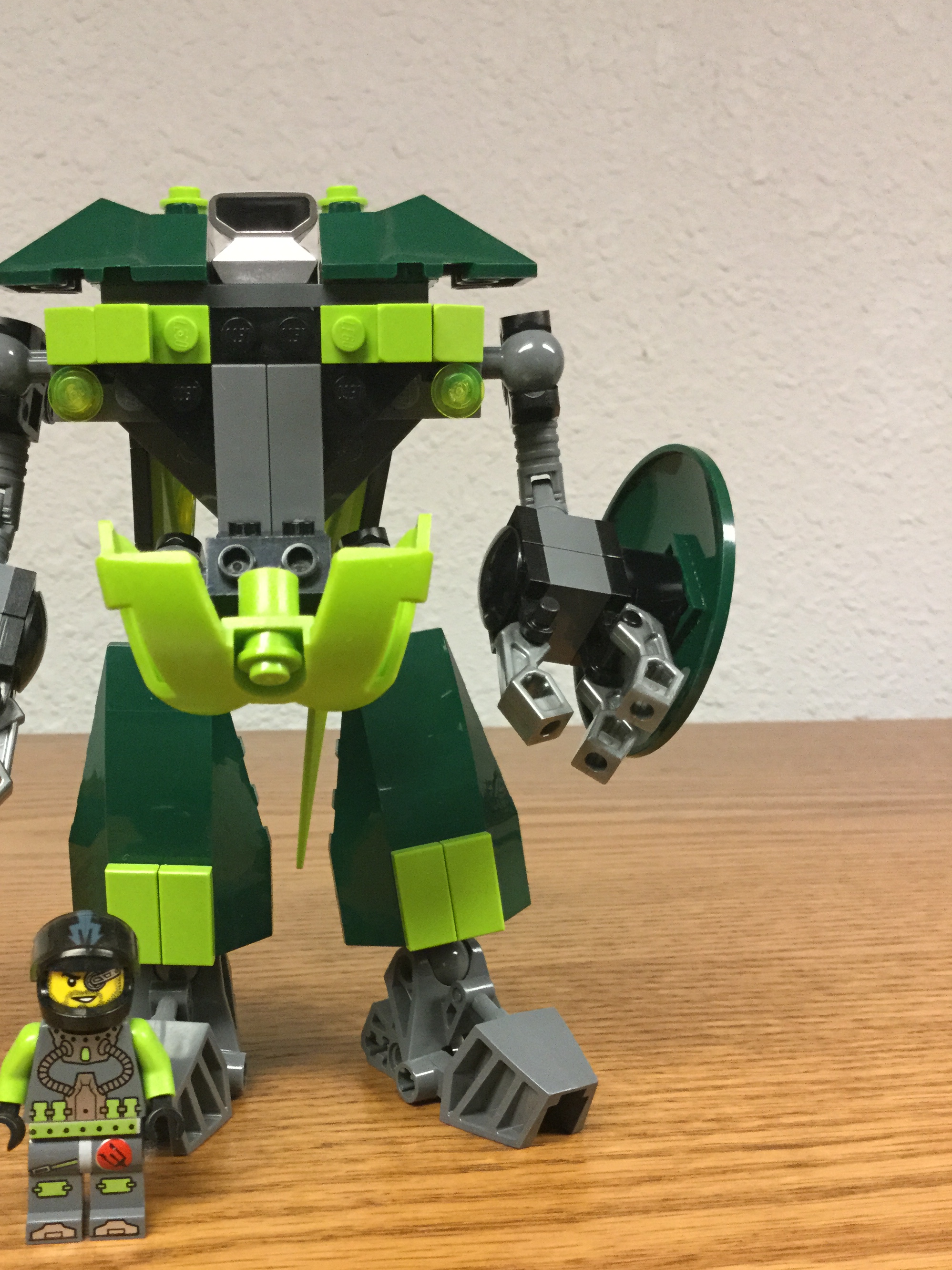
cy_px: 766
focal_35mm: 38
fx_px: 1394
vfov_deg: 48.7
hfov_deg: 37.5
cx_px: 370
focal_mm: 3.3
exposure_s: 1/30
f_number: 2.4
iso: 160
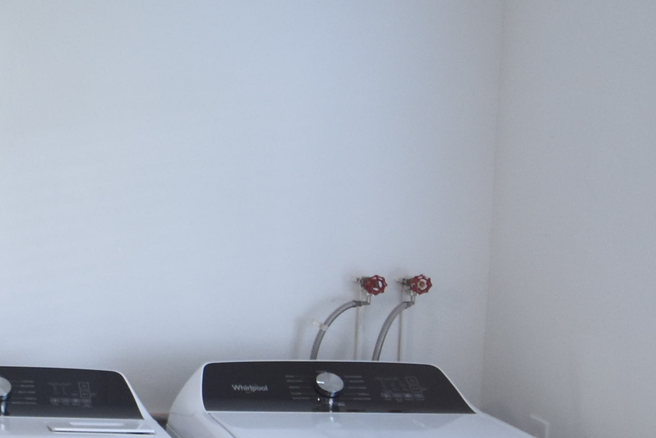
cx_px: -195
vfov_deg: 22.2
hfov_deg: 27.5
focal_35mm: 61
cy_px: 264
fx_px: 1112
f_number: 3.5
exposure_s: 1/45
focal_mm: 10
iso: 800
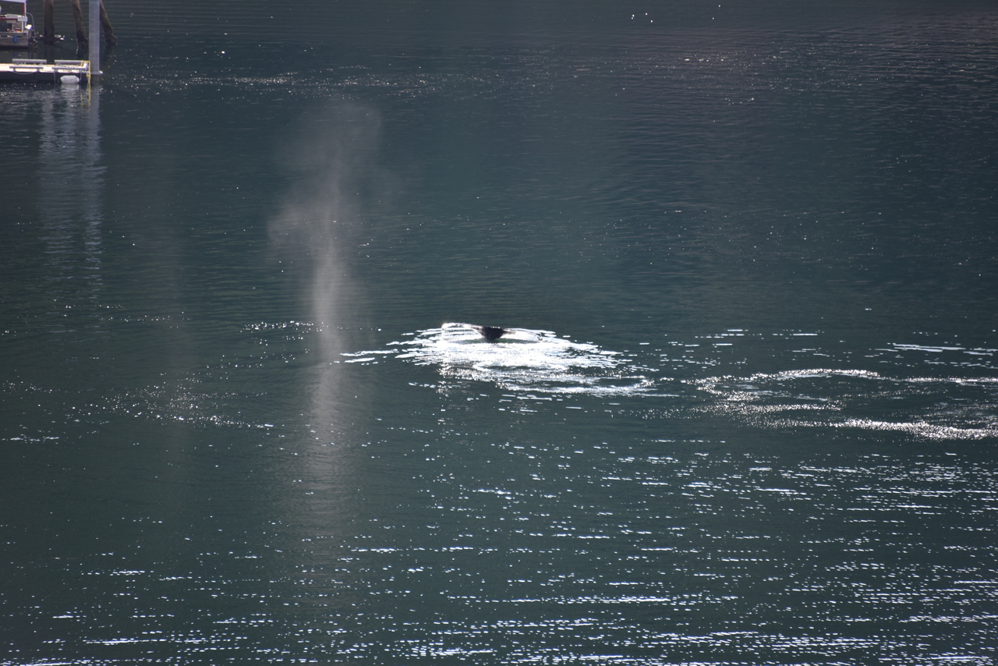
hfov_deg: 6.9
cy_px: 333
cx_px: 499
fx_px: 8318
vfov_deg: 4.6
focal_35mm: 300
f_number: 5.6
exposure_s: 1/640
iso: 320
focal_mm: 300
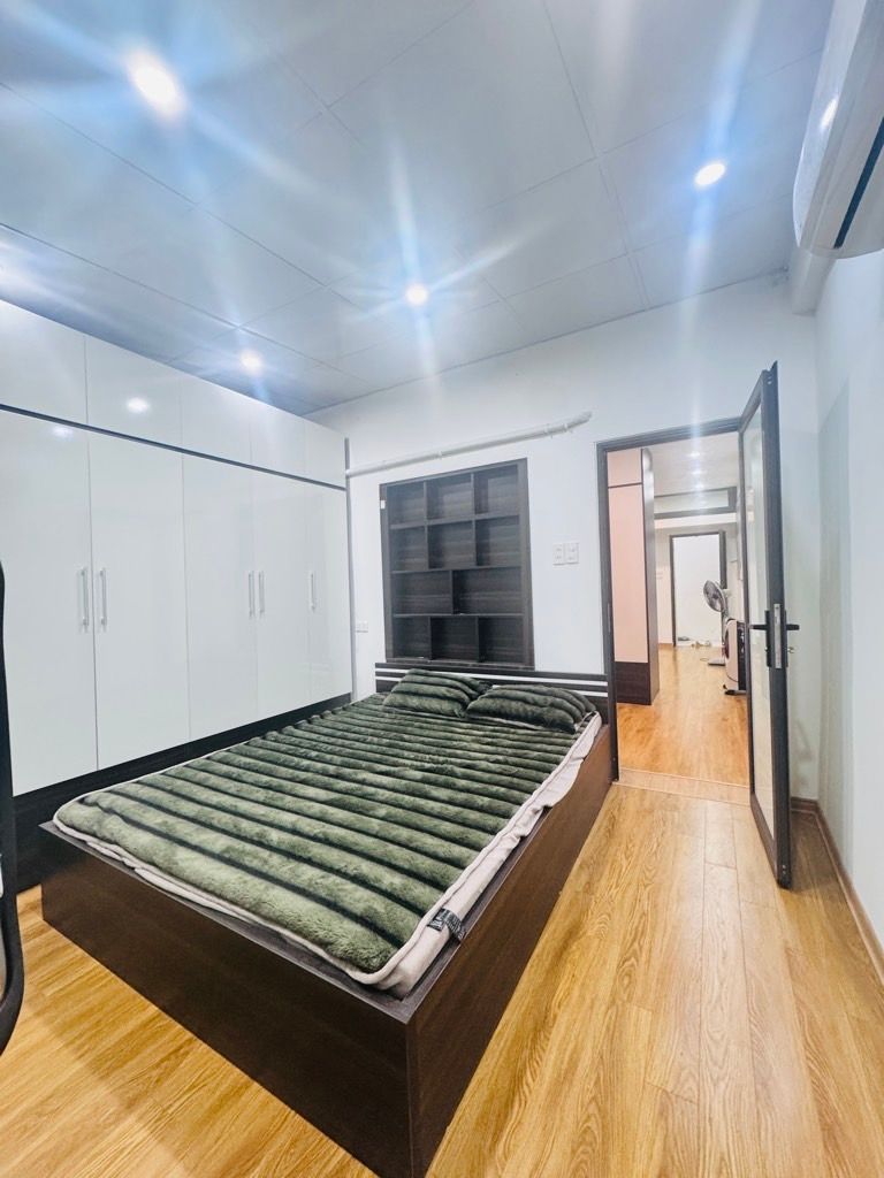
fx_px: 477
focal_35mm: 14
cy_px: 589
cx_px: 442
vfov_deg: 102.1
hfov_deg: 85.7
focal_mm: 2.22
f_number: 2.2
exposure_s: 1/50
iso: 320
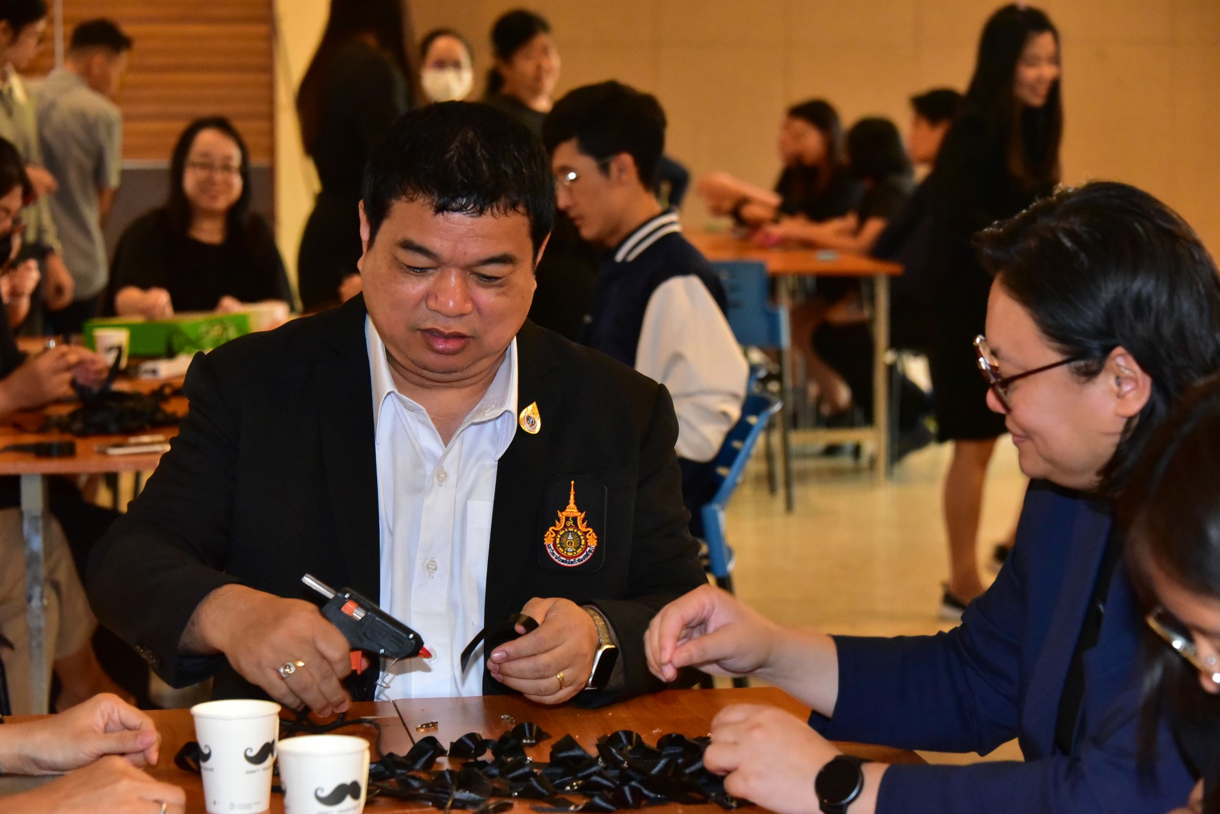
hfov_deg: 20.4
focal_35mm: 100
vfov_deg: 13.7
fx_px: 3390
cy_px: 407
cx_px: 610
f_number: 6.3
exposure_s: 1/100
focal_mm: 100
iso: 8000
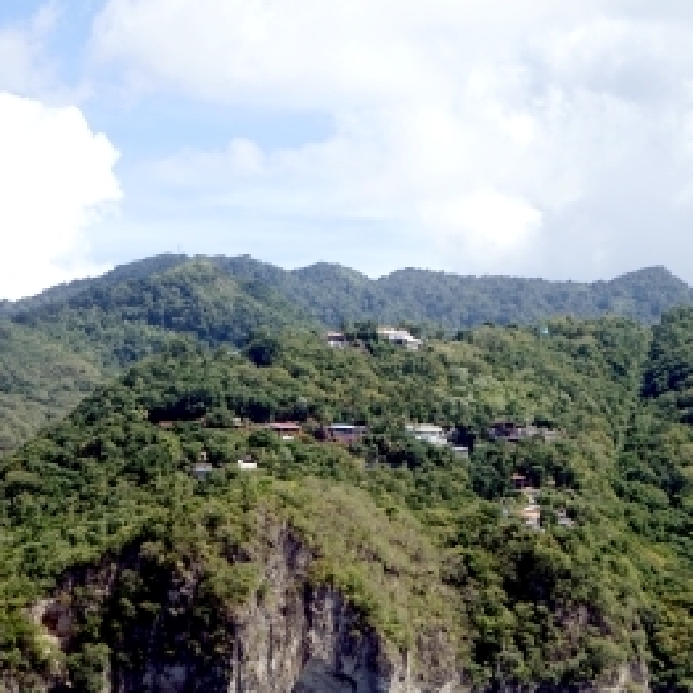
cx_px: 386
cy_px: 415
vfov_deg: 12.8
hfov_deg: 12.8
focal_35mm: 136
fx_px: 3080
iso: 100
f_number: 5.6
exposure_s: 1/500
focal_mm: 70
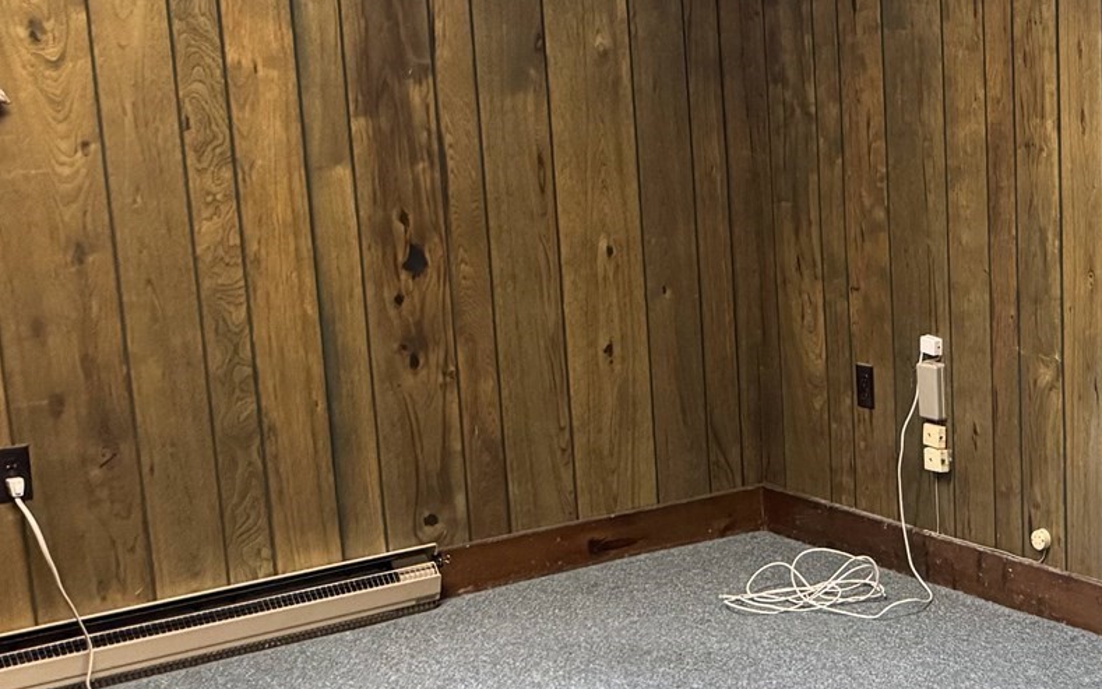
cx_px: 1386
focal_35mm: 66
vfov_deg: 19.7
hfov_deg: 26.8
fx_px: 1982
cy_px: 414
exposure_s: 1/60
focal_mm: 6.76
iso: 800
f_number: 1.78
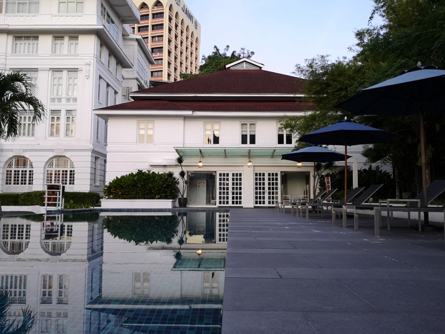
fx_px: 360
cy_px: 165
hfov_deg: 63.4
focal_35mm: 28
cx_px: 228
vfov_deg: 49.8
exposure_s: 1/50
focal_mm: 3.95
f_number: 1.8
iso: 200
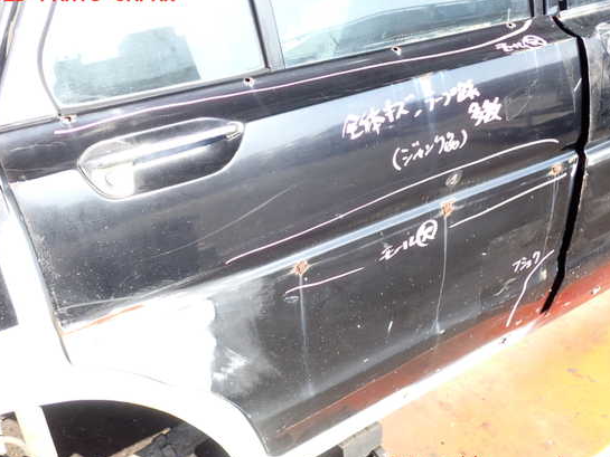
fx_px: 582
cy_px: 231
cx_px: 308
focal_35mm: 33
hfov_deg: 55.3
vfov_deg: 43.0
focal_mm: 5.4
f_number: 3.2
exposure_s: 1/160
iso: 100
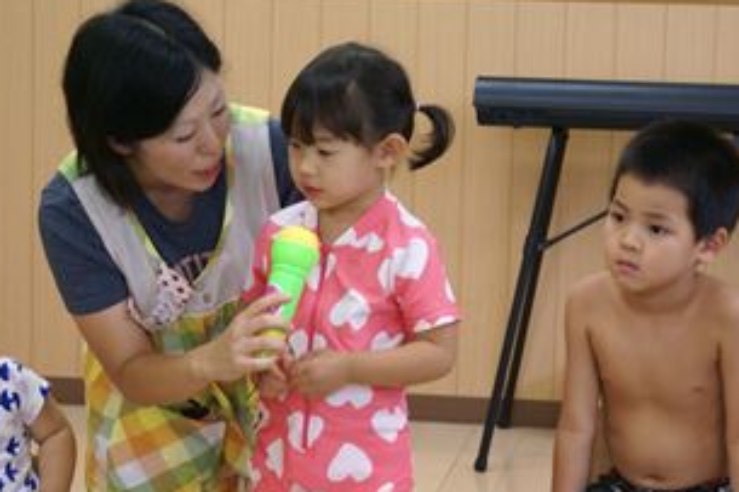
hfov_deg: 13.3
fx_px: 3180
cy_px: 317
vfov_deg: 8.8
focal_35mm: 155
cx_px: 361
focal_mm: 70
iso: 400
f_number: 5.6
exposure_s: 1/30
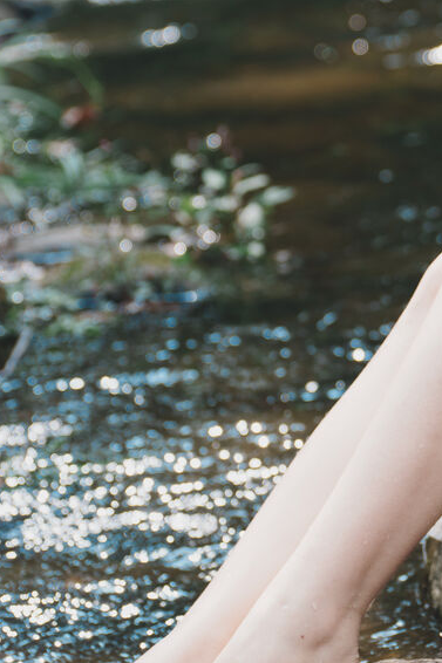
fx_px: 5215
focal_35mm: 283
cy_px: 200
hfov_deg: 4.8
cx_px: 633
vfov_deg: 7.3
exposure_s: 1/200
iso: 125
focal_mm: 89
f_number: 2.8
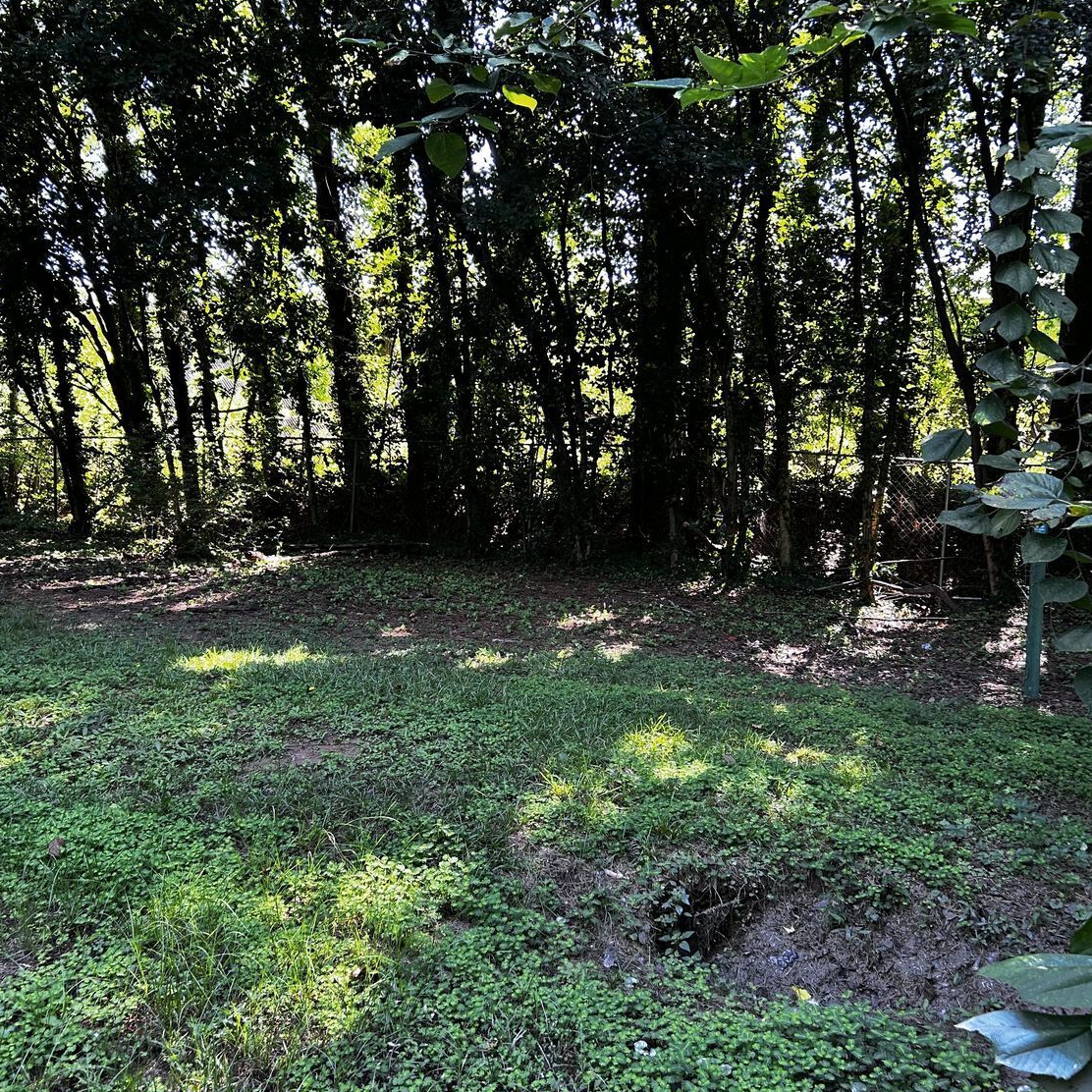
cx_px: 543
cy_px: 578
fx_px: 1106
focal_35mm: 31
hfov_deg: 52.5
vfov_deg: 52.5
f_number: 1.5
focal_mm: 5.7
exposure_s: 1/121
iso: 80
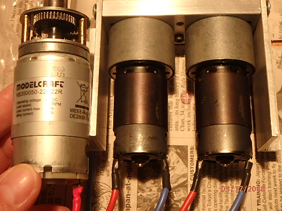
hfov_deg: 38.9
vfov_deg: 29.7
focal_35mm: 49
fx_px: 399
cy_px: 106
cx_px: 141
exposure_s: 1/60
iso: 200
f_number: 5.2
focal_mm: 8.7
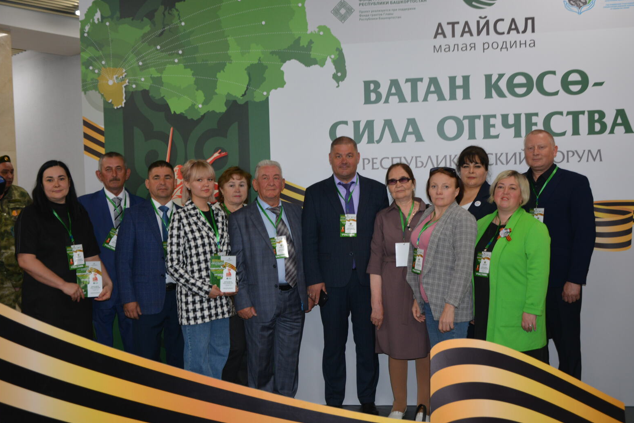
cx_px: 313
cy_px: 213
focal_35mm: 40
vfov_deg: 33.4
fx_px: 704
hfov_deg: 48.5
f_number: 4
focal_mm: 26
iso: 450
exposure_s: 1/60
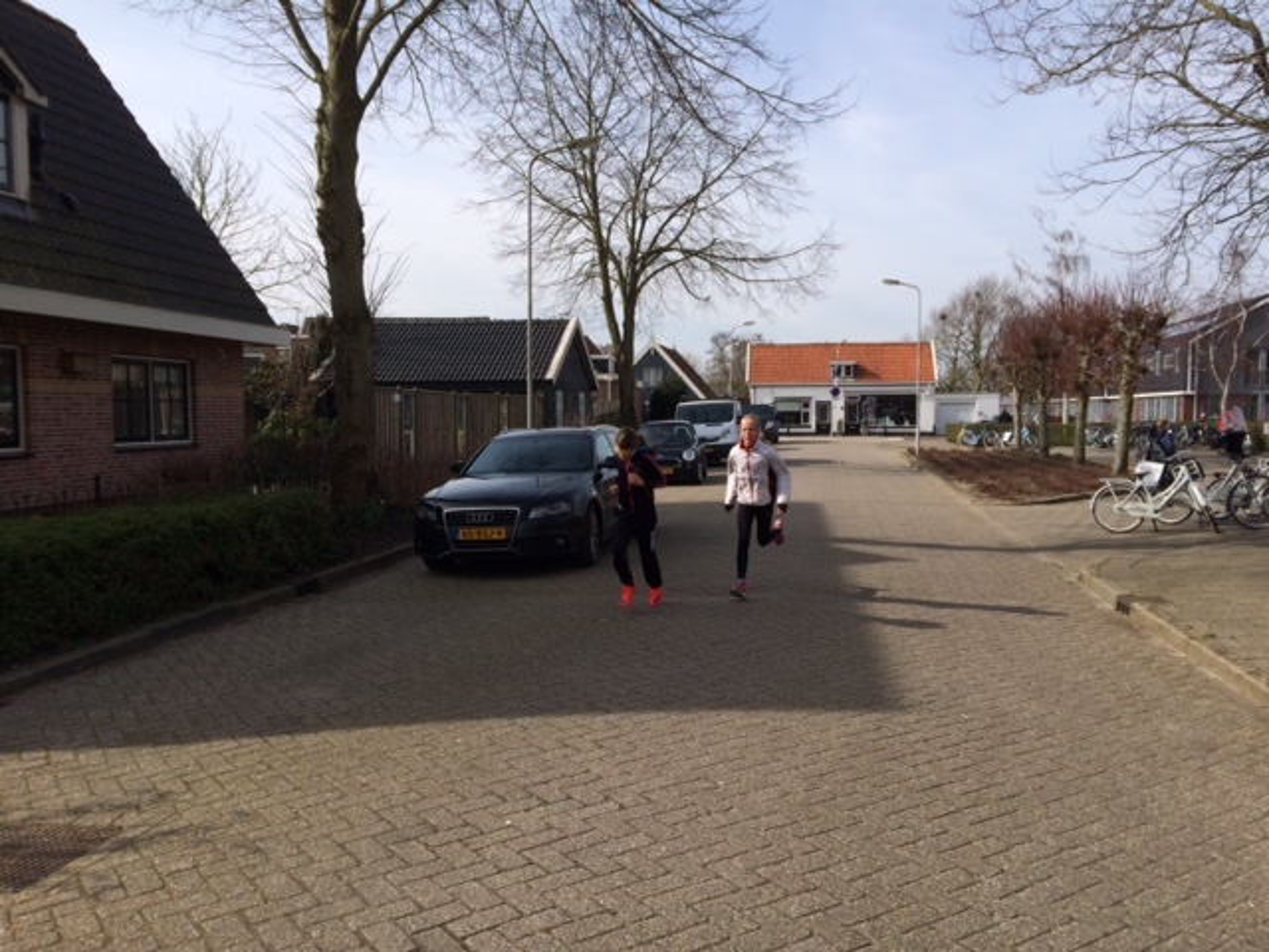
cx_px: 634
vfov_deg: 48.2
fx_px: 1063
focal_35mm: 29
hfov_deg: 61.7
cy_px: 476
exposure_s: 1/2415
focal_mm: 4.15
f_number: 2.2
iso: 32
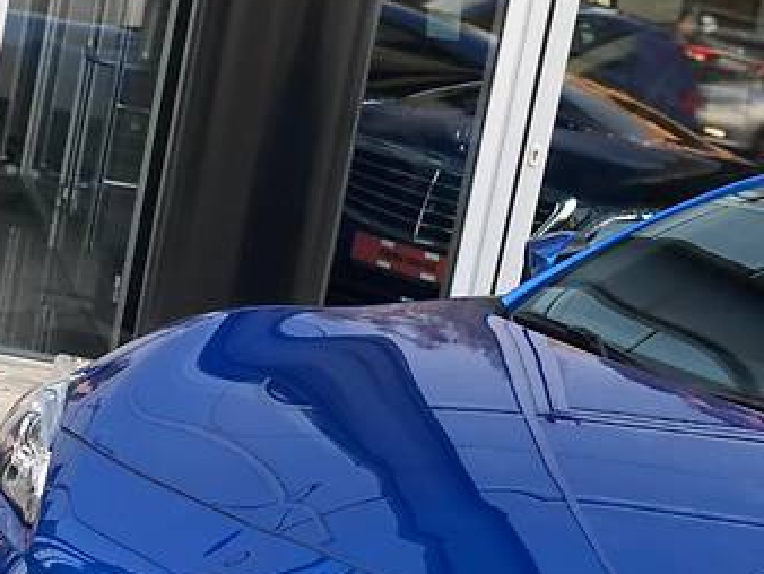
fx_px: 2717
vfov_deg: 11.9
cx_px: 764
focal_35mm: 123
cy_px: 612
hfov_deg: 15.7
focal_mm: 6
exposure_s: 1/50
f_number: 2.4
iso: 50
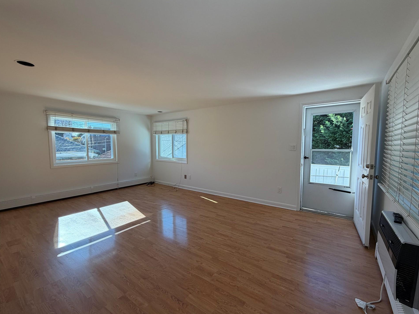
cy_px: 158
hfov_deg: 98.0
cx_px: 222
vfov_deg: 81.8
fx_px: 182
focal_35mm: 15
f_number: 2.2
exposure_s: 1/173
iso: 64
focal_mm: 2.22
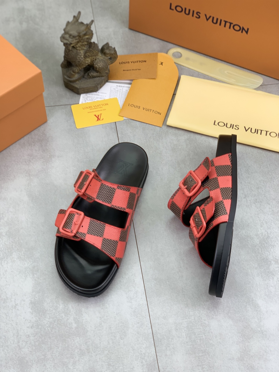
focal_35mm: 52
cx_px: 140
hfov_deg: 28.0
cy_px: 186
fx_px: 559
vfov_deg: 36.8
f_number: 2.4
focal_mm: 6
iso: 25
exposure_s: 1/100
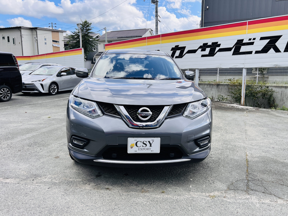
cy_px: 108
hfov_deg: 67.3
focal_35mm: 26
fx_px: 216
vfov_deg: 53.1
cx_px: 144
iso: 50
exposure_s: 1/1553
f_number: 1.5
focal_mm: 5.7
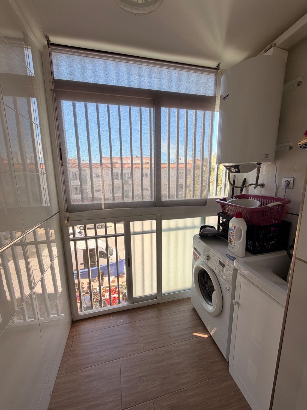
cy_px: 205
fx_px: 166
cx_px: 154
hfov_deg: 85.7
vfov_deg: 102.1
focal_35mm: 14
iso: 20
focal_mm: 2.22
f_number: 2.2
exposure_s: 1/100
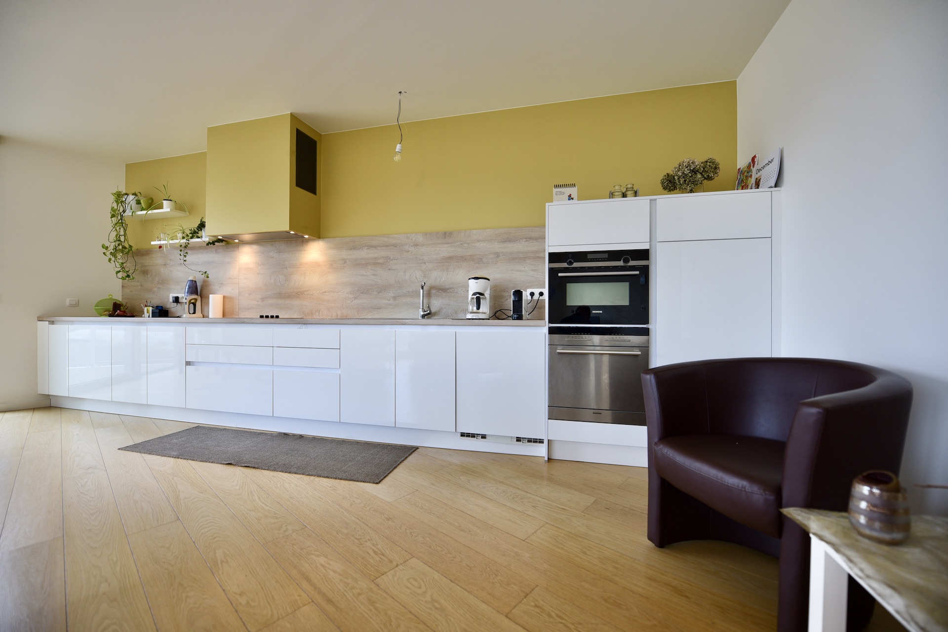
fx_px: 369
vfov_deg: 81.2
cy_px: 316
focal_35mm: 14
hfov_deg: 104.3
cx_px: 474
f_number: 2.8
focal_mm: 14
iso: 200
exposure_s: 1/50
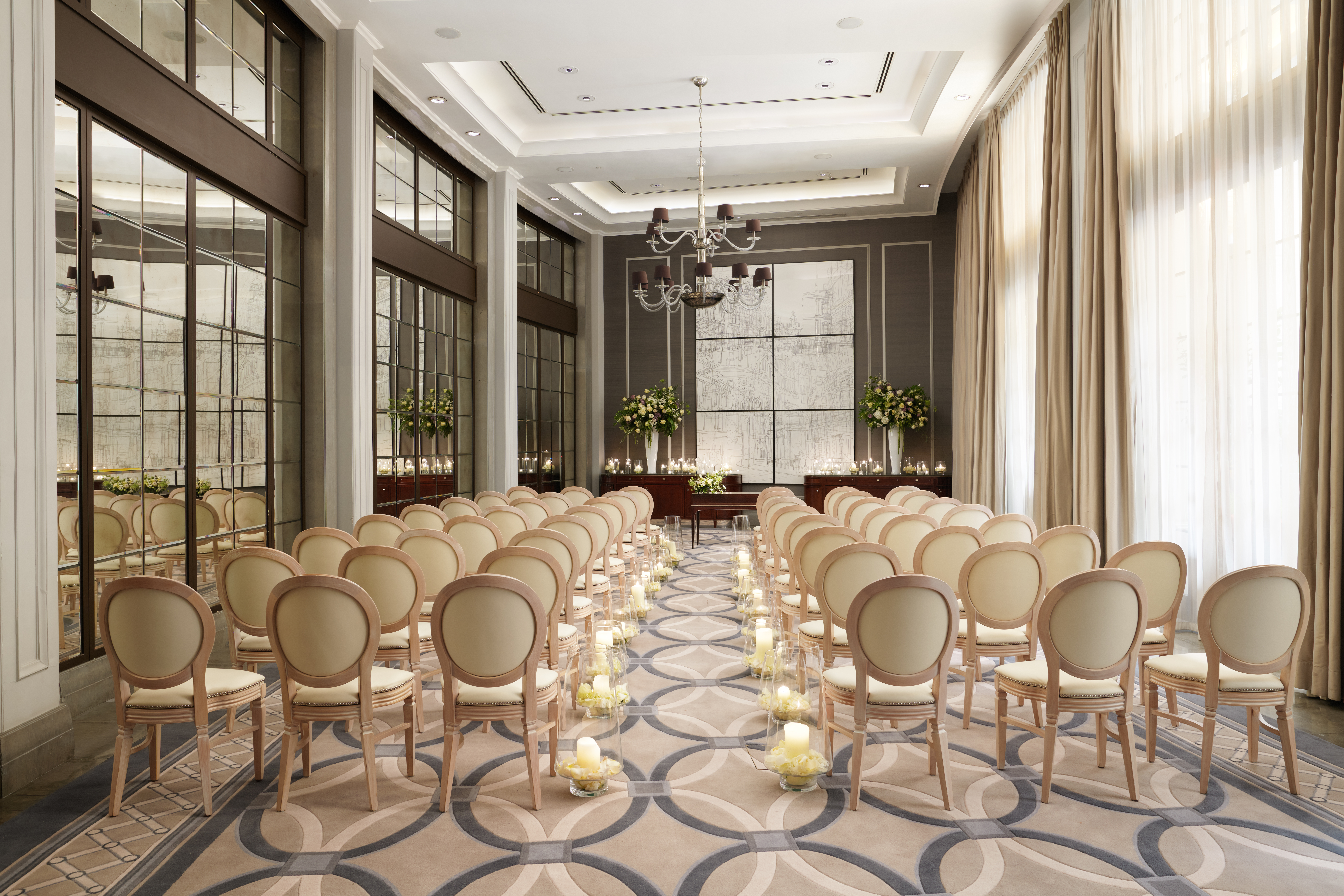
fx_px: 896
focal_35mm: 24
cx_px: 672
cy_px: 448
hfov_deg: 73.7
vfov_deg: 53.1
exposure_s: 1/250
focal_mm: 24
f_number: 11
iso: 400
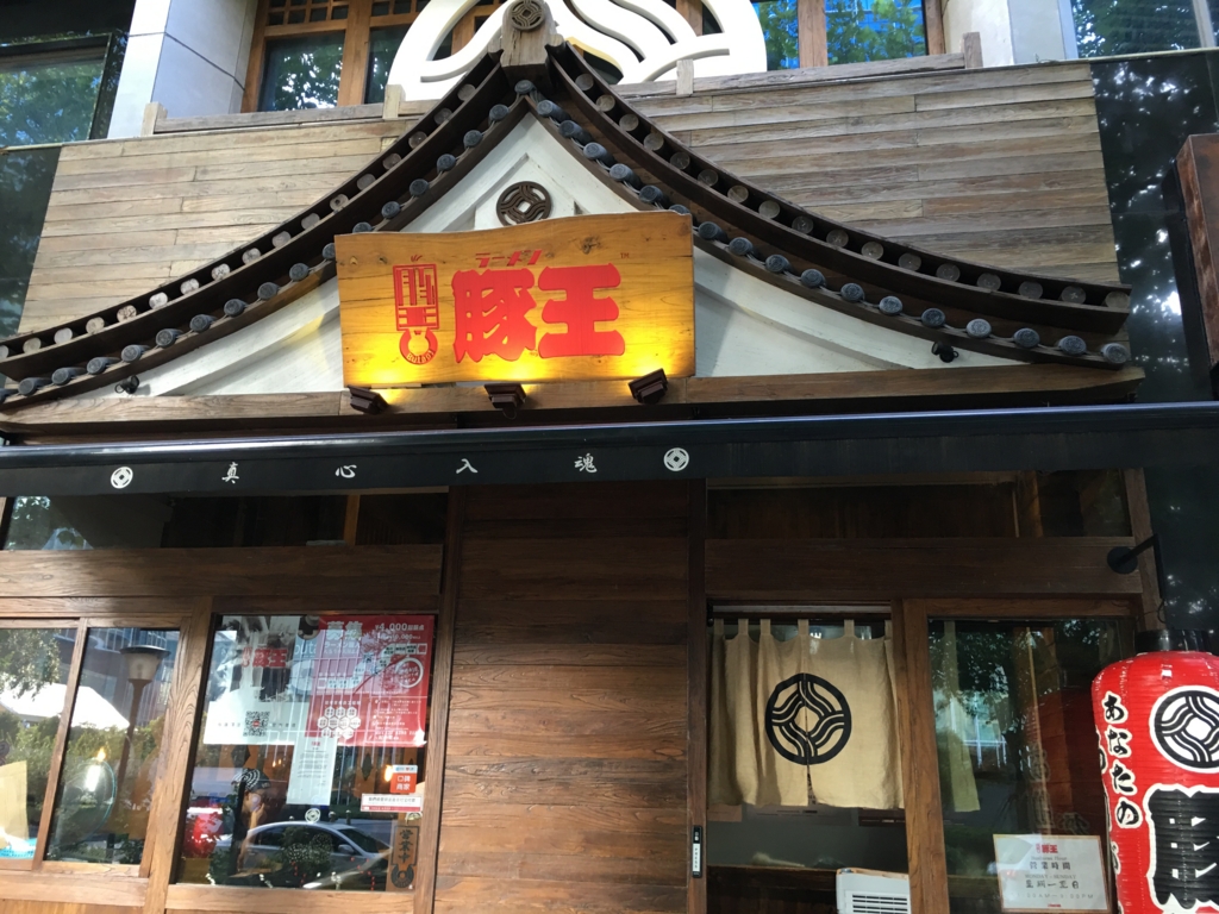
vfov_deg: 48.2
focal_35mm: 29
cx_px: 610
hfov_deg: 61.7
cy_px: 457
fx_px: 1021
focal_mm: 4.15
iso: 40
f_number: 2.2
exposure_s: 1/17
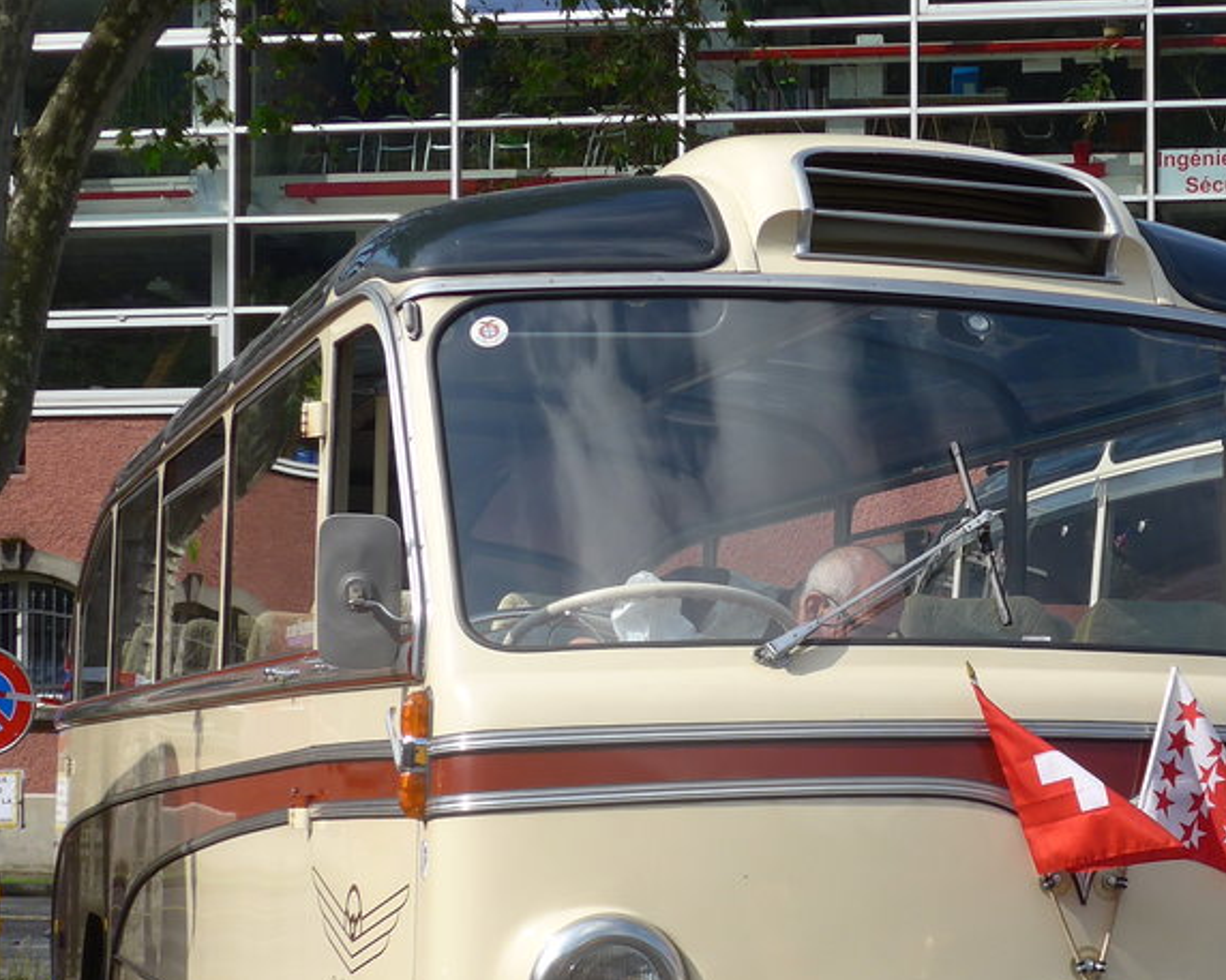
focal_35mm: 84
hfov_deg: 22.5
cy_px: 671
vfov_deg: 18.2
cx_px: 939
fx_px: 3046
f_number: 2.8
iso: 80
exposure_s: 1/1300
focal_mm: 8.4
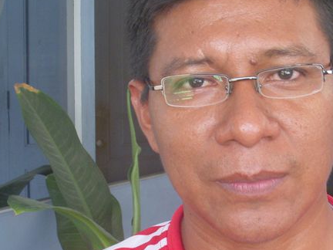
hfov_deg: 22.1
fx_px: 847
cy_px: 210
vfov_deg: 16.6
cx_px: 250
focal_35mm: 88
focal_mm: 6.3
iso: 125
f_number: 3.3
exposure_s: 1/30
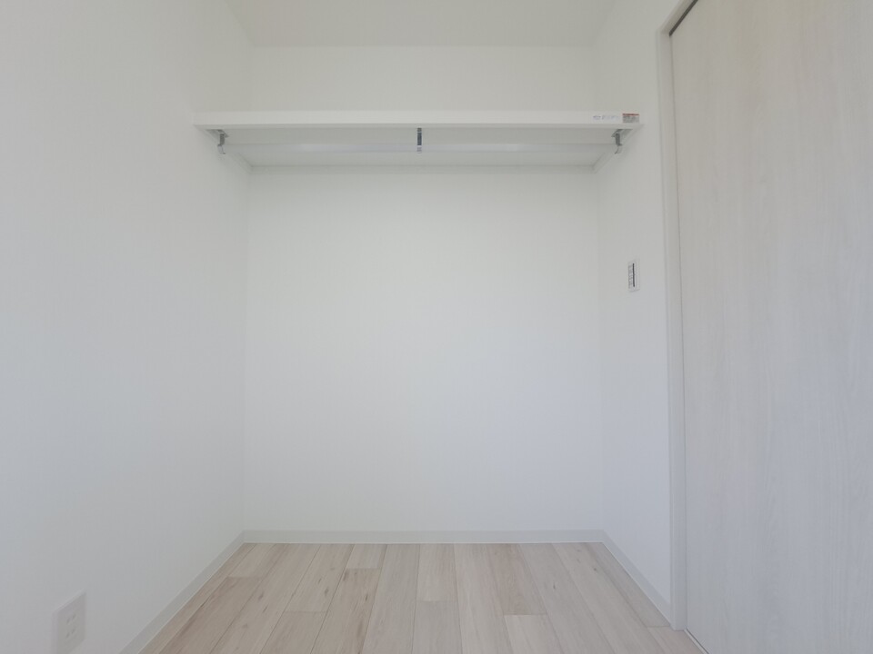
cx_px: 436
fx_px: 328
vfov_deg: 89.9
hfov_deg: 106.2
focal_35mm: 13
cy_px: 327
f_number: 2.2
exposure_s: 1/50
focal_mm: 1.74
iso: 64
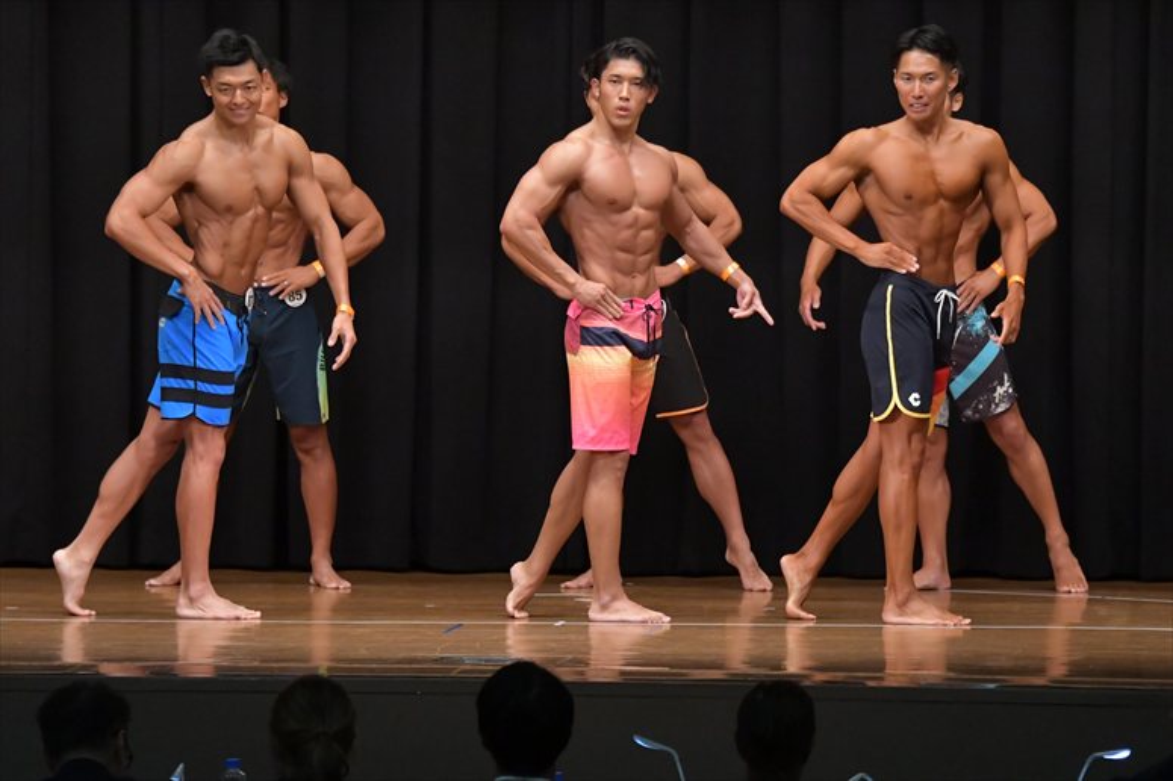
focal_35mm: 202
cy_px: 390
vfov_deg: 6.8
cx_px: 586
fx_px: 6579
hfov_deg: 10.2
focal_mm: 135
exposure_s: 1/400
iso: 6400
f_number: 5.6
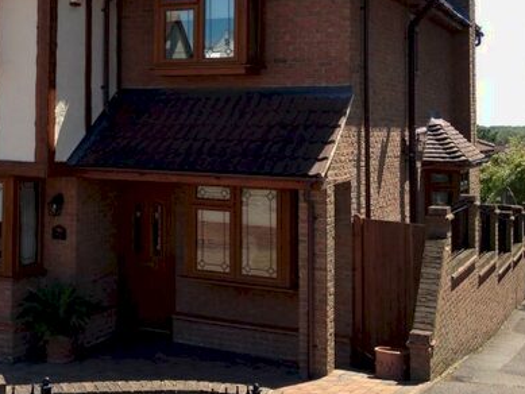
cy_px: 82
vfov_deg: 23.0
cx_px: 77
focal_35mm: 63
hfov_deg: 29.7
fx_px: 956
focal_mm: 4.28
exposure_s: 1/708
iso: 64
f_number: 2.4
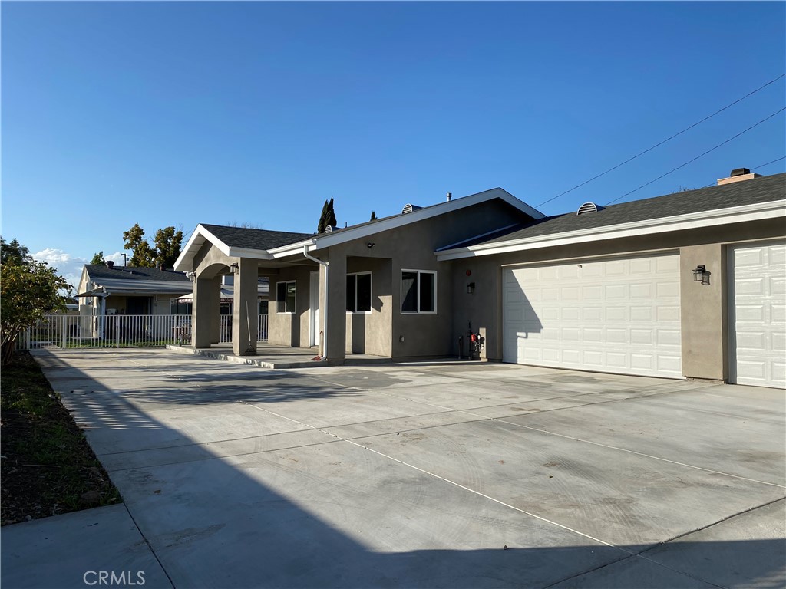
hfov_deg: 67.3
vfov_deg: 53.1
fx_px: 590
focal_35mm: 26
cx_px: 393
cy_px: 294
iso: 32
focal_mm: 4.25
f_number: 1.8
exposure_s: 1/3731
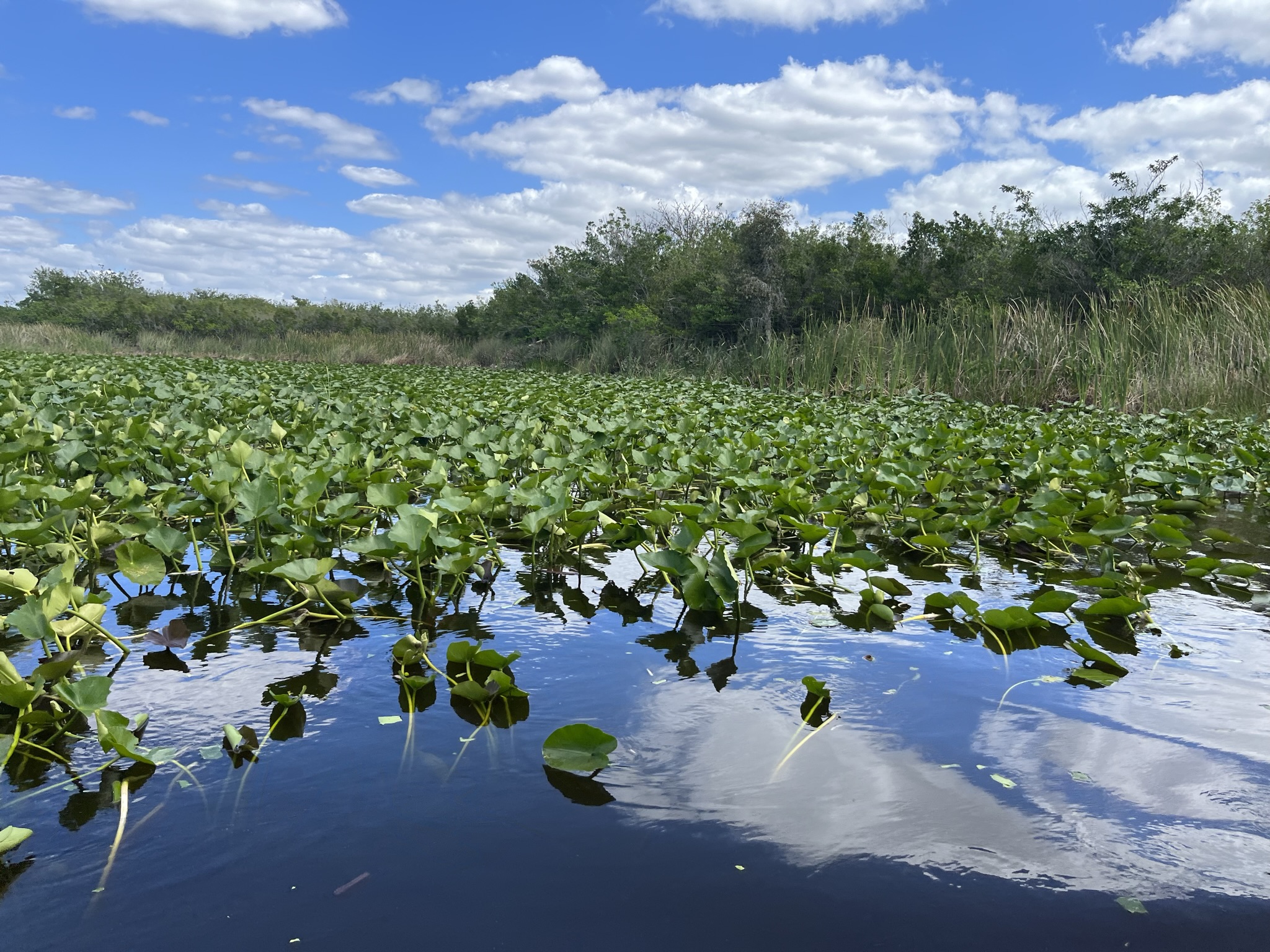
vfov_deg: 53.1
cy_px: 476
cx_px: 635
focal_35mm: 26
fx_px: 954
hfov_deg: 67.3
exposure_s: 1/2463
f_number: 1.6
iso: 50
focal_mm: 5.1
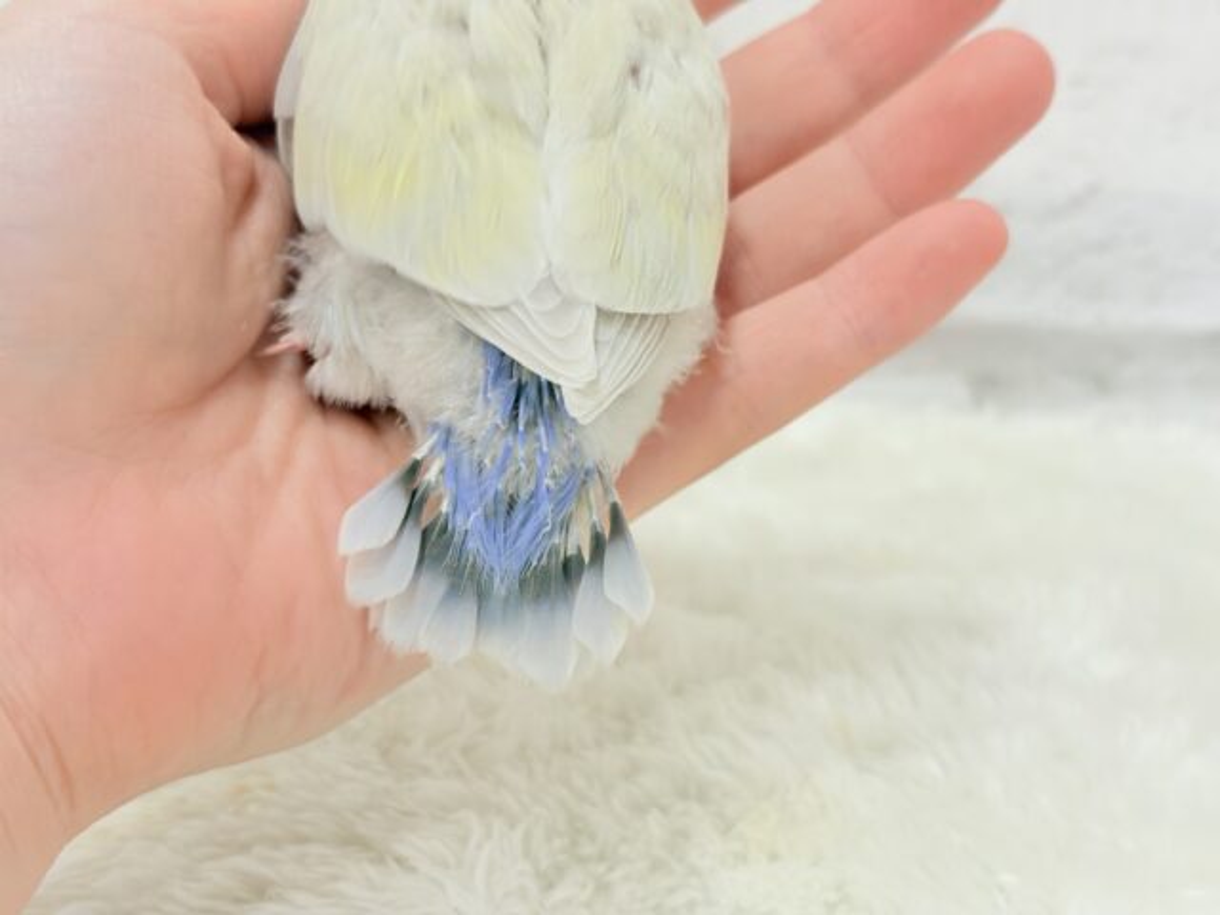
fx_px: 1833
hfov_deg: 36.8
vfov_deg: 28.0
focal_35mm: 52
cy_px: 458
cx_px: 610
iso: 100
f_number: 1.6
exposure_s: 1/100
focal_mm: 5.96
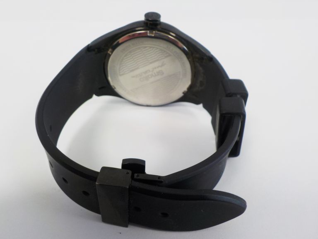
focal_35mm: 30
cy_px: 120
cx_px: 159
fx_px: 276
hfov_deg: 59.9
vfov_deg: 46.8
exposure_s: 1/30
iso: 140
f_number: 3.3
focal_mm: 4.1
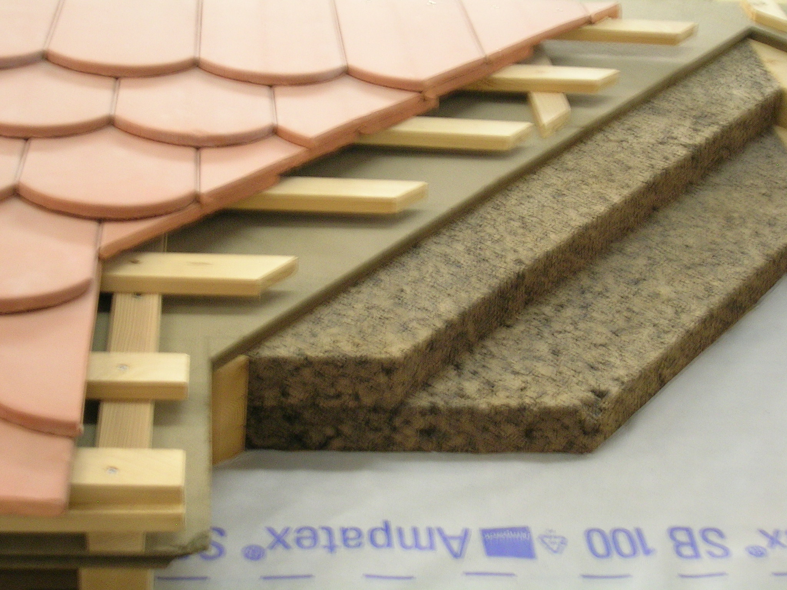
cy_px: 295
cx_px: 394
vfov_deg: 20.2
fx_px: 1660
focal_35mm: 73
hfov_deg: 26.7
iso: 133
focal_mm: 11.1
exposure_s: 1/3.7
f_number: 3.8
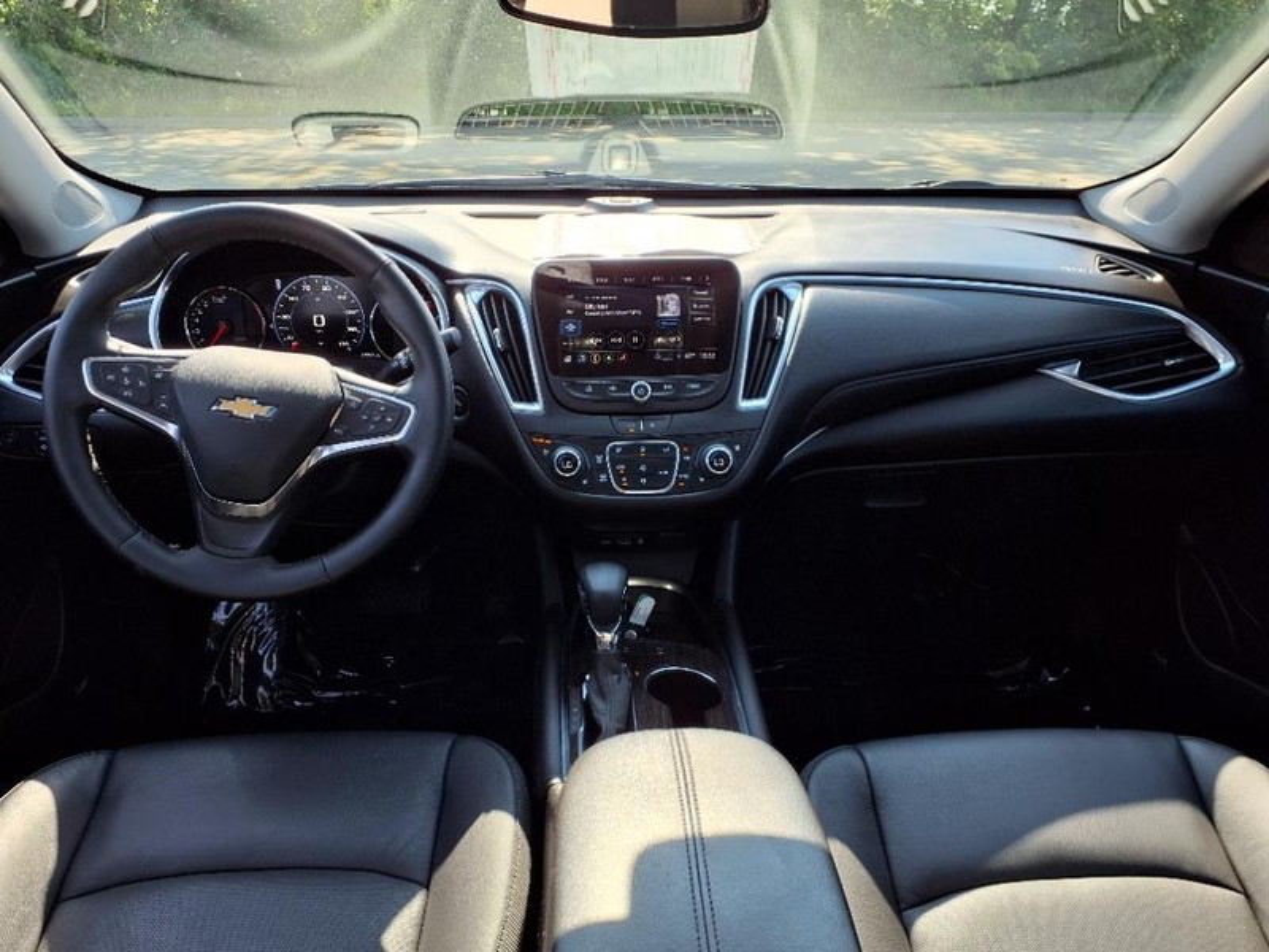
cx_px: 634
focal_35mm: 27
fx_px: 990
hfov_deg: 65.3
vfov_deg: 51.4
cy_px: 476
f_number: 1.9
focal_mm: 3.58
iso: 40
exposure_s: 1/278
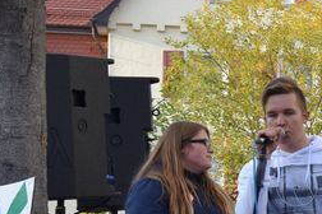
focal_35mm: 143
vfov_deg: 9.6
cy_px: 151
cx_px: 594
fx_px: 1279
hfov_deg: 12.9
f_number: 8
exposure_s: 1/250
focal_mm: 24
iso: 400
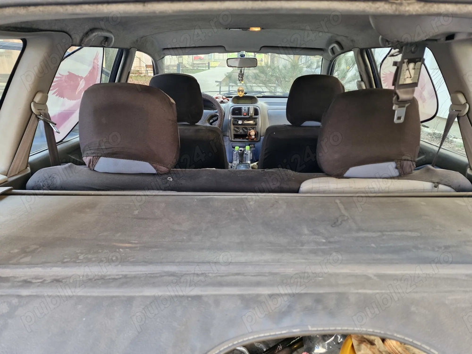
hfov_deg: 73.9
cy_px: 177
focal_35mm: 23
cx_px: 236
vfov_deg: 58.9
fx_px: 314
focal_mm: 5.54
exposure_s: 1/180
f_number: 1.8
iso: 125
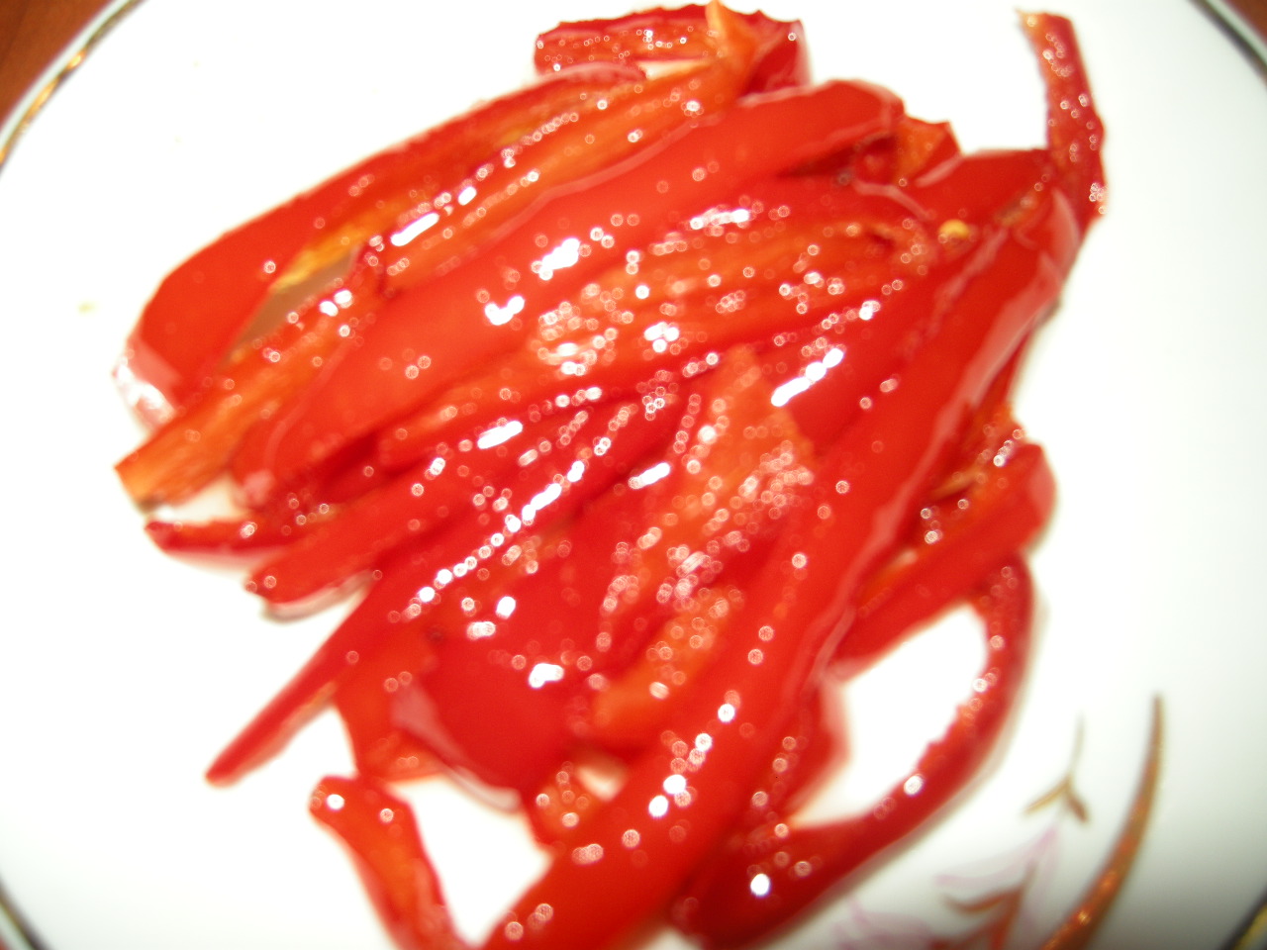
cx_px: 634
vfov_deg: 40.7
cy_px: 475
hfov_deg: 52.6
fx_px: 1281
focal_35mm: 35
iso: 64
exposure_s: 1/60
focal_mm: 7.5
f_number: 2.7
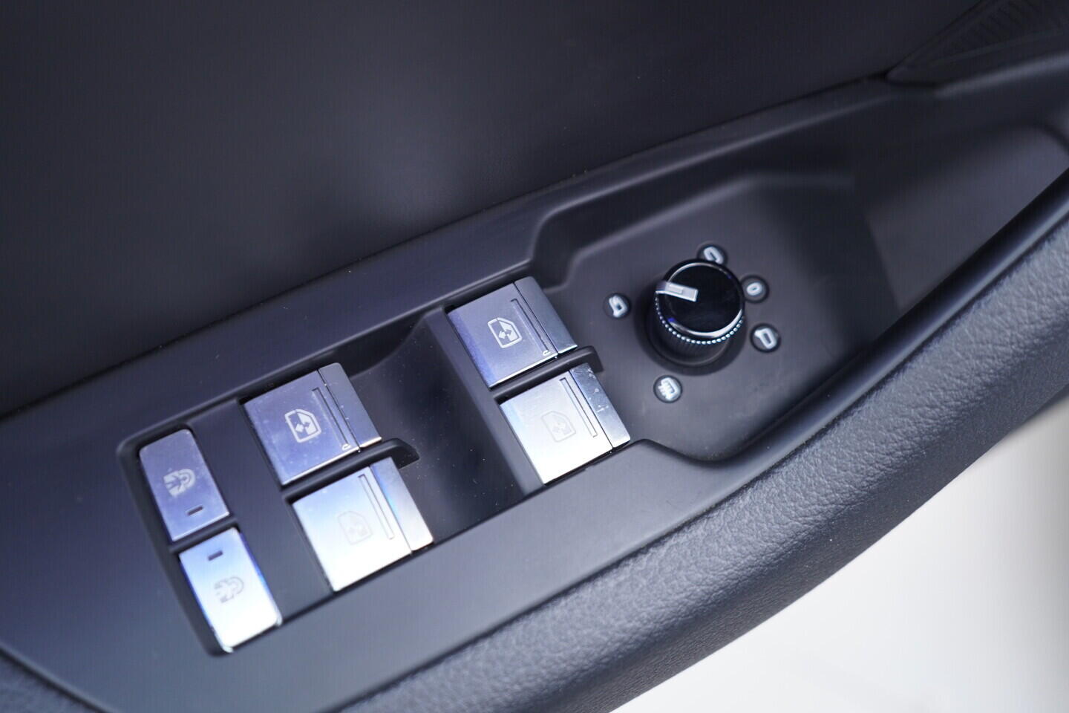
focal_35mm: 36
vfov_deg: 36.9
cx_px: 534
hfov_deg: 53.1
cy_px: 356
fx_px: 1069
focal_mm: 24
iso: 400
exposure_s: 1/40
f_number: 2.8
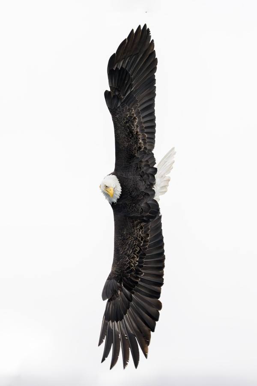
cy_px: 193
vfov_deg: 6.9
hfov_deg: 4.6
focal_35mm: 300
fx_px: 3212
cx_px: 128
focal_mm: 300
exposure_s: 1/3200
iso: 3200
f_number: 2.8
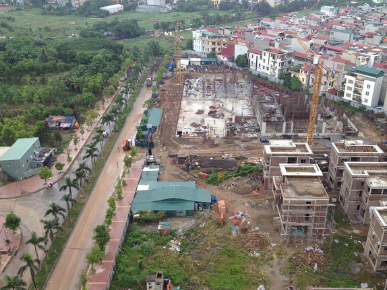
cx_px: 204
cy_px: 136
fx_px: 436
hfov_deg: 47.8
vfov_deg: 36.8
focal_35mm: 39
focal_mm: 4.28
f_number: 2.4
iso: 50
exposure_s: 1/460
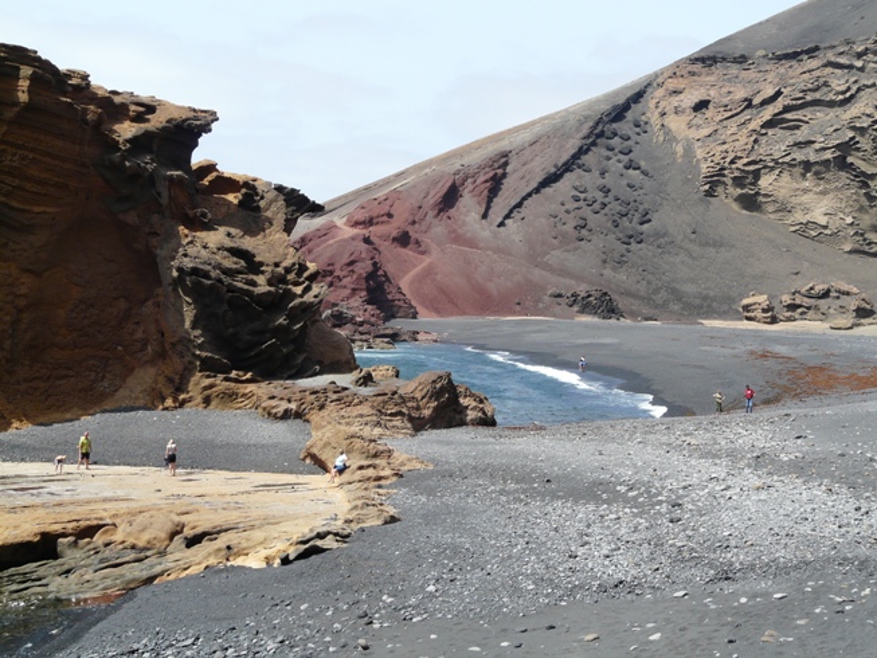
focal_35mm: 61
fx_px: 1546
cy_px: 329
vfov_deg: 24.0
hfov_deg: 31.7
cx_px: 438
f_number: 5.6
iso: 100
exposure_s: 1/250
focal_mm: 10
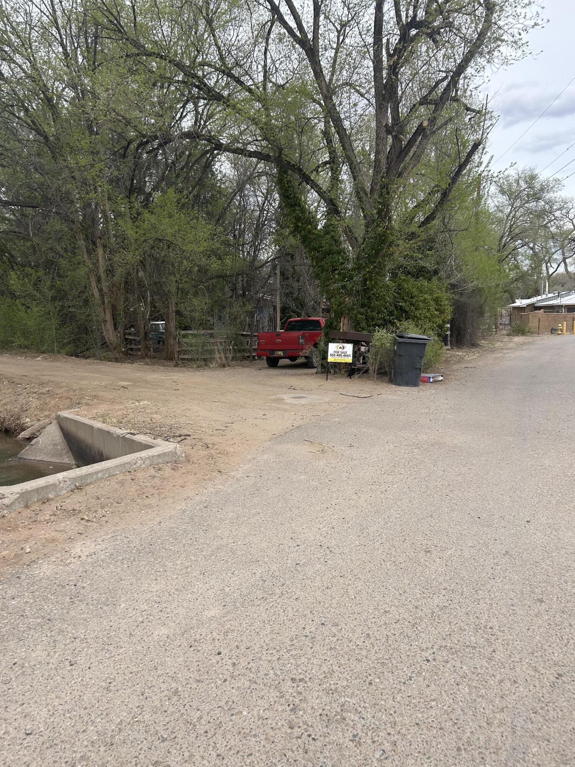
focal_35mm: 26
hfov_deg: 53.1
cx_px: 288
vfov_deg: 67.3
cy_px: 384
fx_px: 576
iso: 50
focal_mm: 5.7
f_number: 1.5
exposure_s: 1/2915
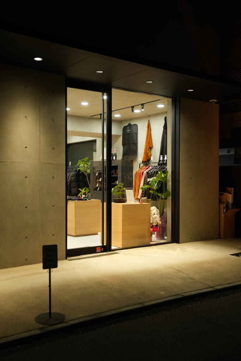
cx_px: 120
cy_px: 180
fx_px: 391
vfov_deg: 49.5
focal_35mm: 39
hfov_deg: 34.2
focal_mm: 39
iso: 1250
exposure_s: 1/125
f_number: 2.8
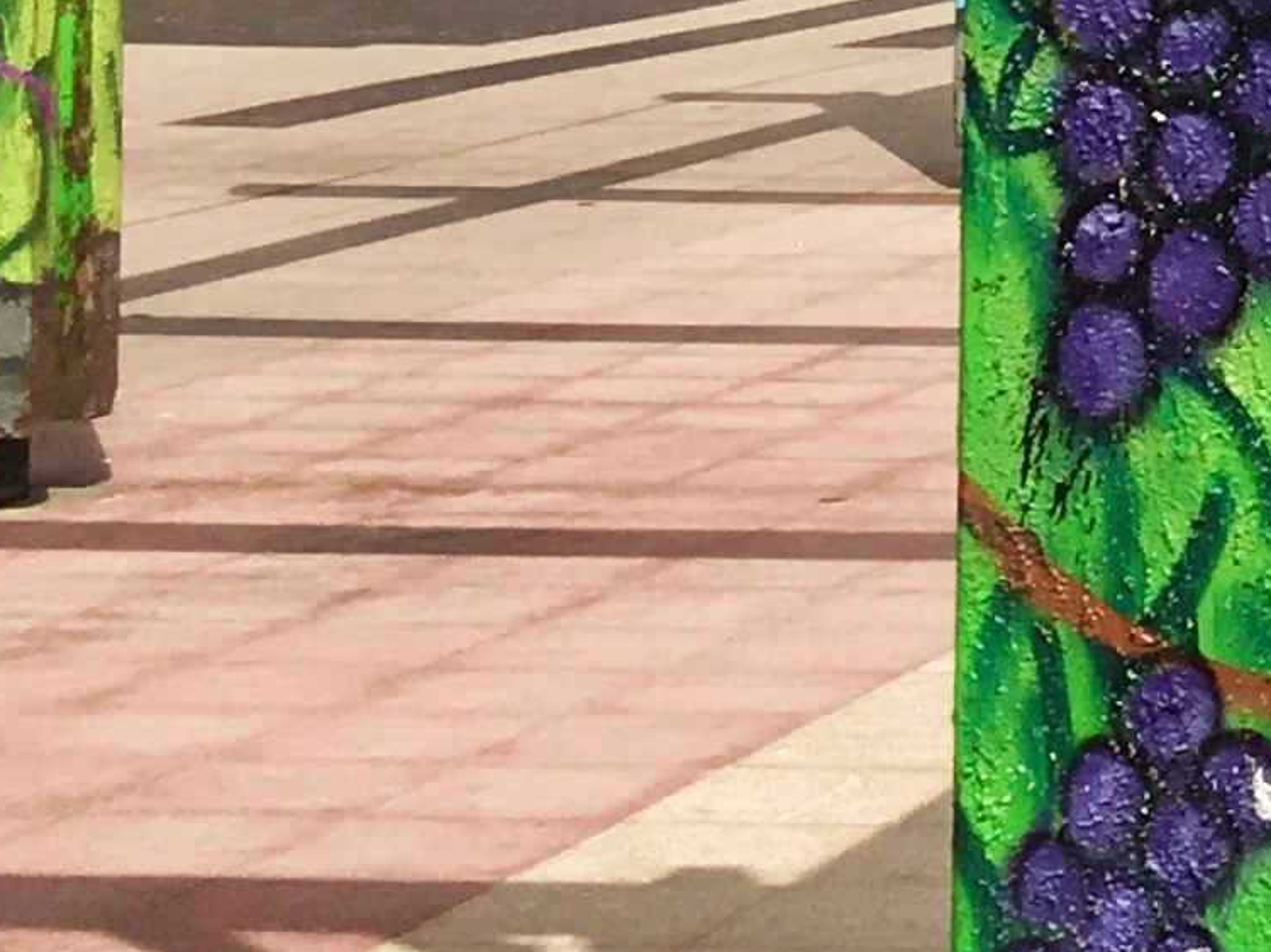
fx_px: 5726
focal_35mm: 156
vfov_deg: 9.1
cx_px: 3042
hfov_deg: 10.8
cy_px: -749
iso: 25
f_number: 2.2
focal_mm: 4.15
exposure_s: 1/1923
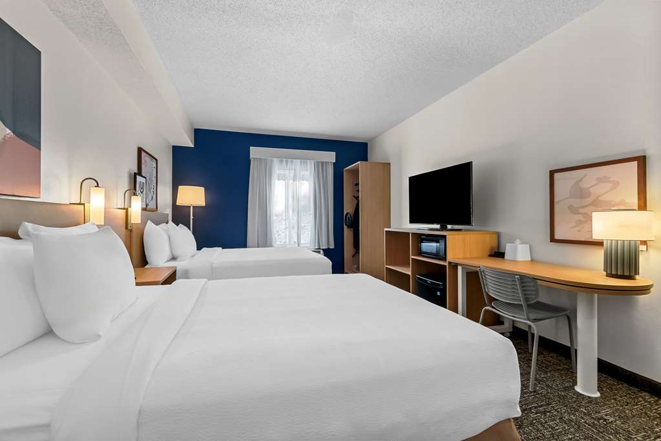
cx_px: 330
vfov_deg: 77.3
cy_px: 220
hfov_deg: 100.4
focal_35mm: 15
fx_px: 275
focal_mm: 10
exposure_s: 1/30
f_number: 5.6
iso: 400
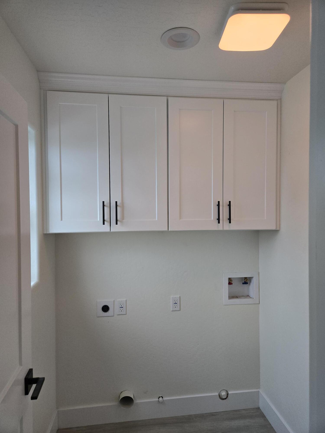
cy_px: 216
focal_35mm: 23
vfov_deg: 73.9
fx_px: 288
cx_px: 162
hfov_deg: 58.9
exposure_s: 1/120
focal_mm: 5.4
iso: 125
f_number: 1.8
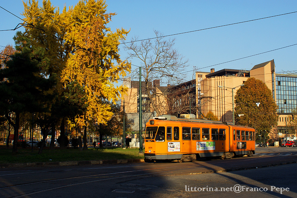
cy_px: 99
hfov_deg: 46.4
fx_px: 346
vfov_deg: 31.9
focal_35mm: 42
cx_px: 148
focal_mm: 28
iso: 200
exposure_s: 1/500
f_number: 6.3
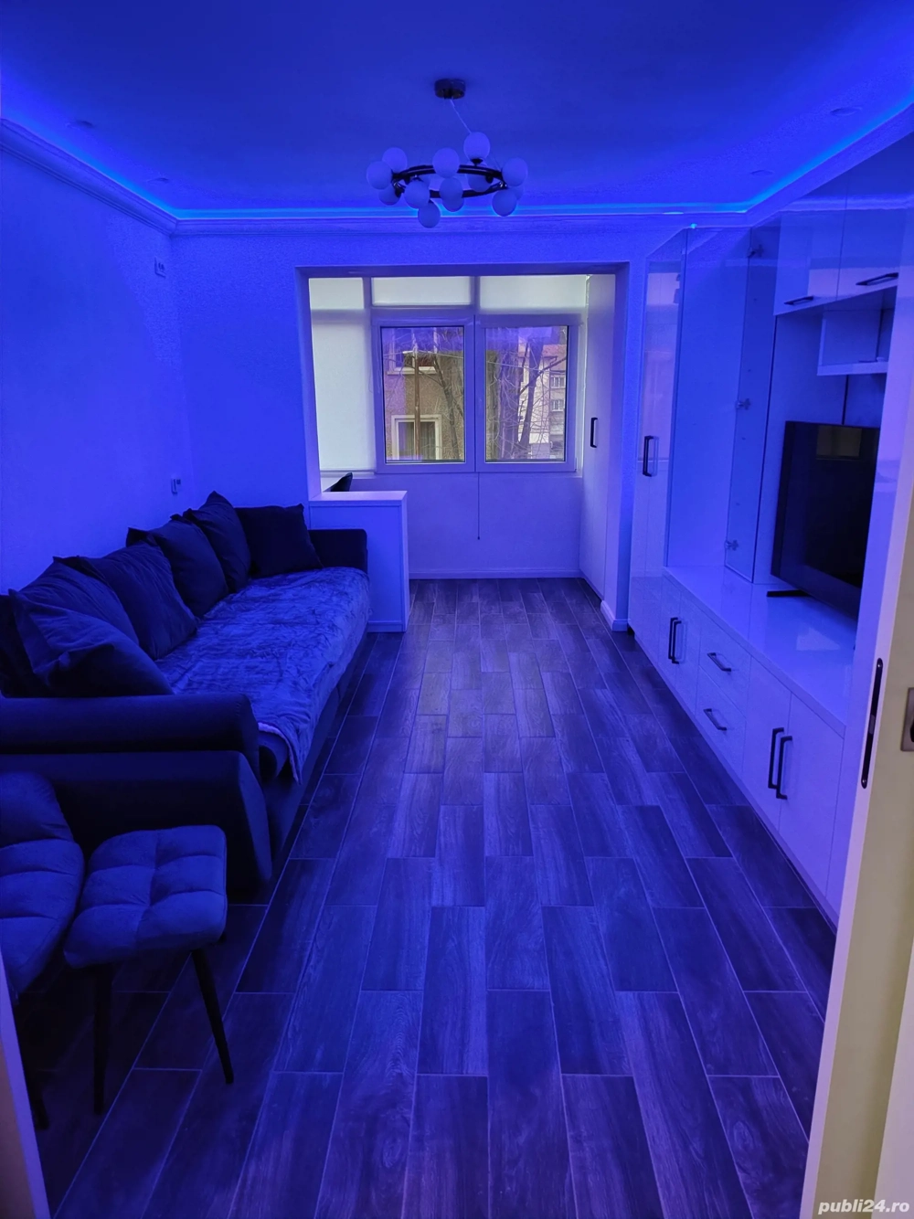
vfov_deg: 71.6
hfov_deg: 56.8
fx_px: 845
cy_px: 610
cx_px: 457
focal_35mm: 24
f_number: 1.8
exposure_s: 1/33.3
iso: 917
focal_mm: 5.56
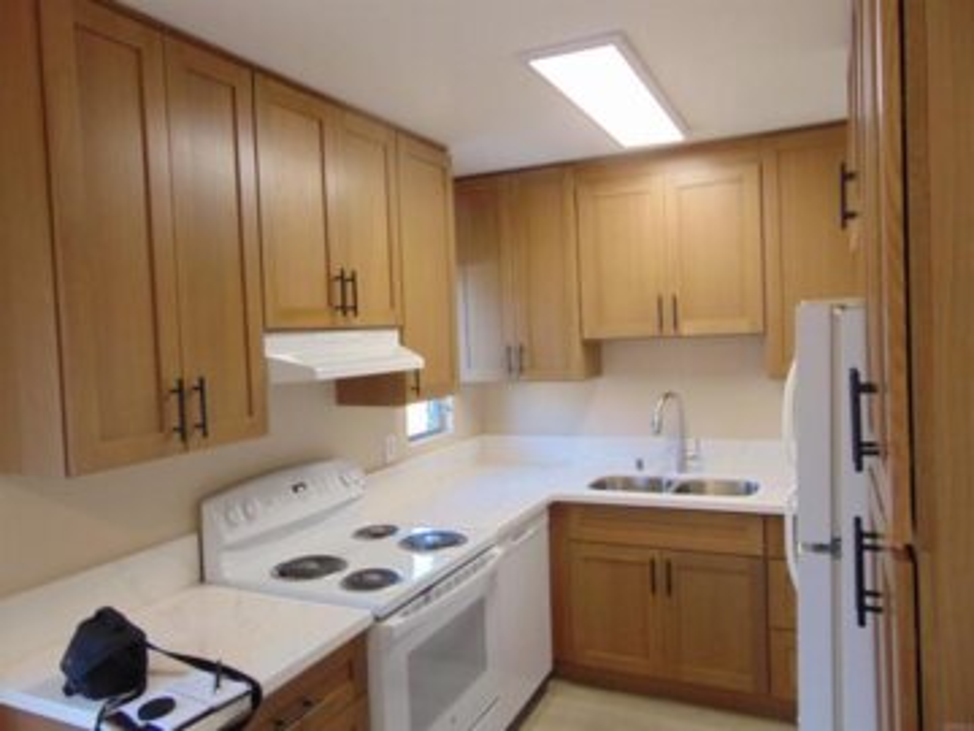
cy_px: 366
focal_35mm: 25
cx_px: 487
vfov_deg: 54.9
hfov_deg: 69.4
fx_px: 703
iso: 160
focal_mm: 4.5
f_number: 3
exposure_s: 1/50
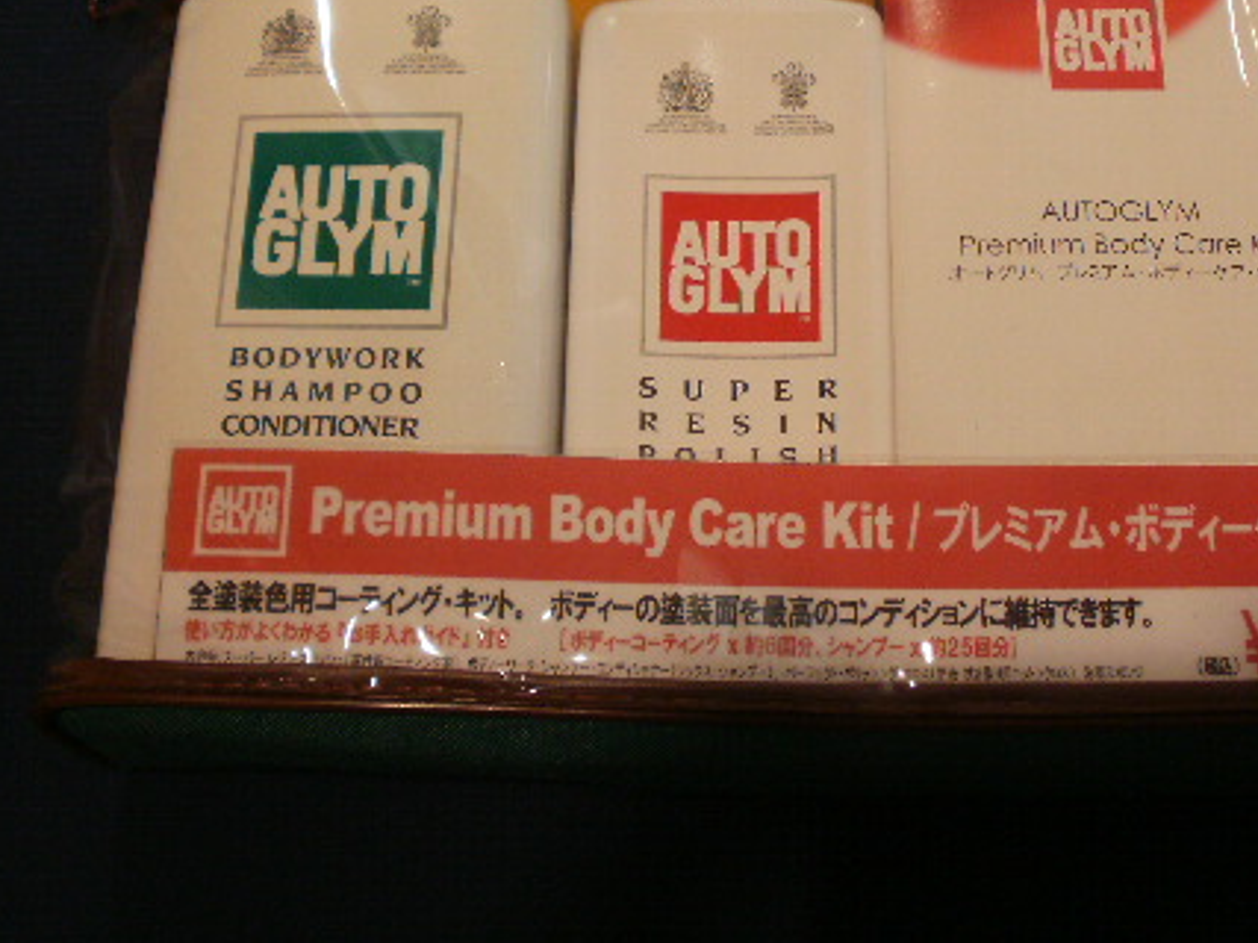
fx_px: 1962
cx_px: 722
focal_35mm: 54
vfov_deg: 26.8
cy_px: 289
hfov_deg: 35.5
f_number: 3.5
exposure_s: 1/125
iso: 100
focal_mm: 6.3
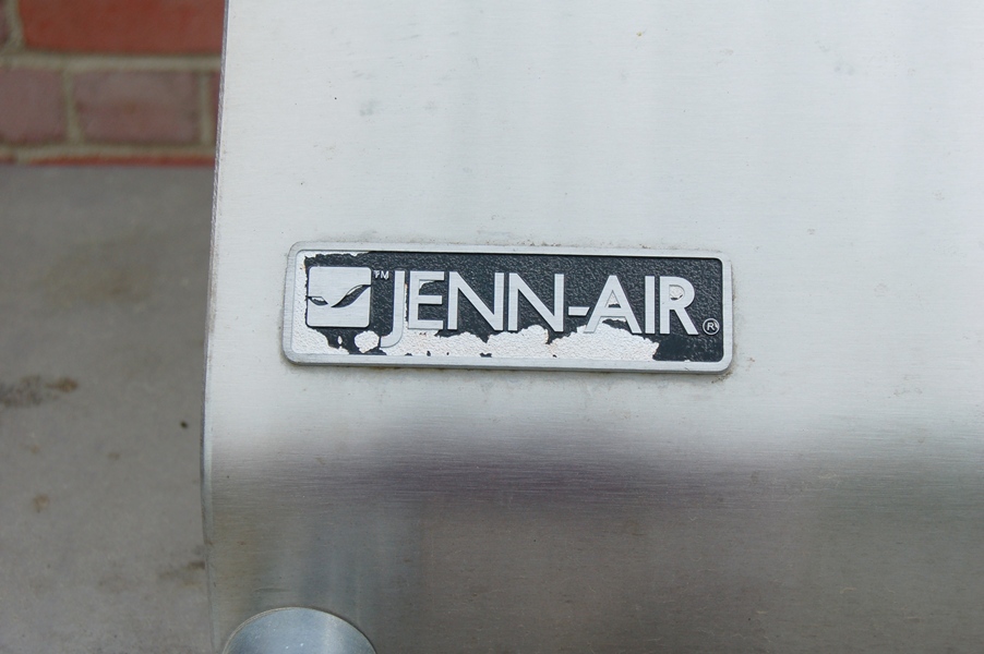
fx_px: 1844
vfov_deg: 20.1
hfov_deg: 29.9
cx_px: 492
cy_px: 327
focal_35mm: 68
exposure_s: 1/160
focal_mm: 45
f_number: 6.3
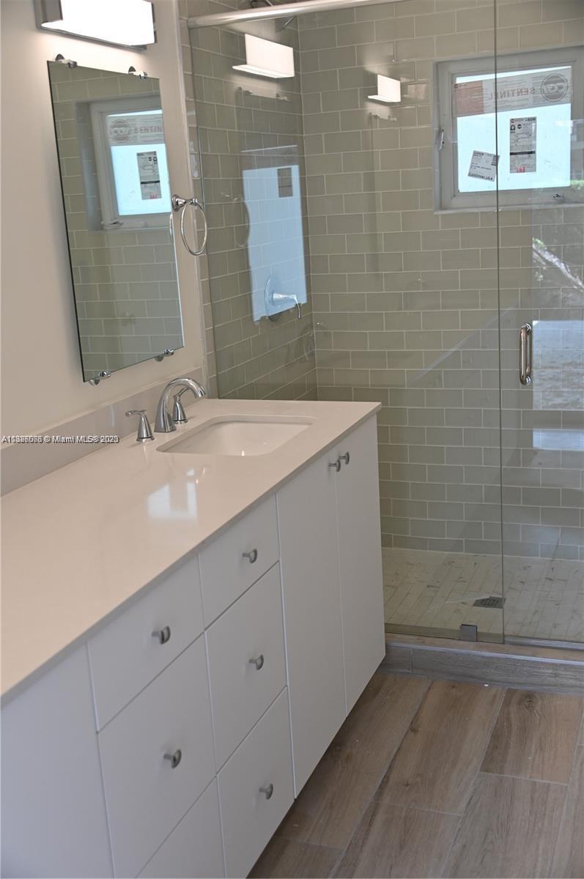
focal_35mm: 40
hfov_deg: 33.3
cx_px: 292
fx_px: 976
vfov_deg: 48.5
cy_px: 440
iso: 640
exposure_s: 1/125
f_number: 4
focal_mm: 40
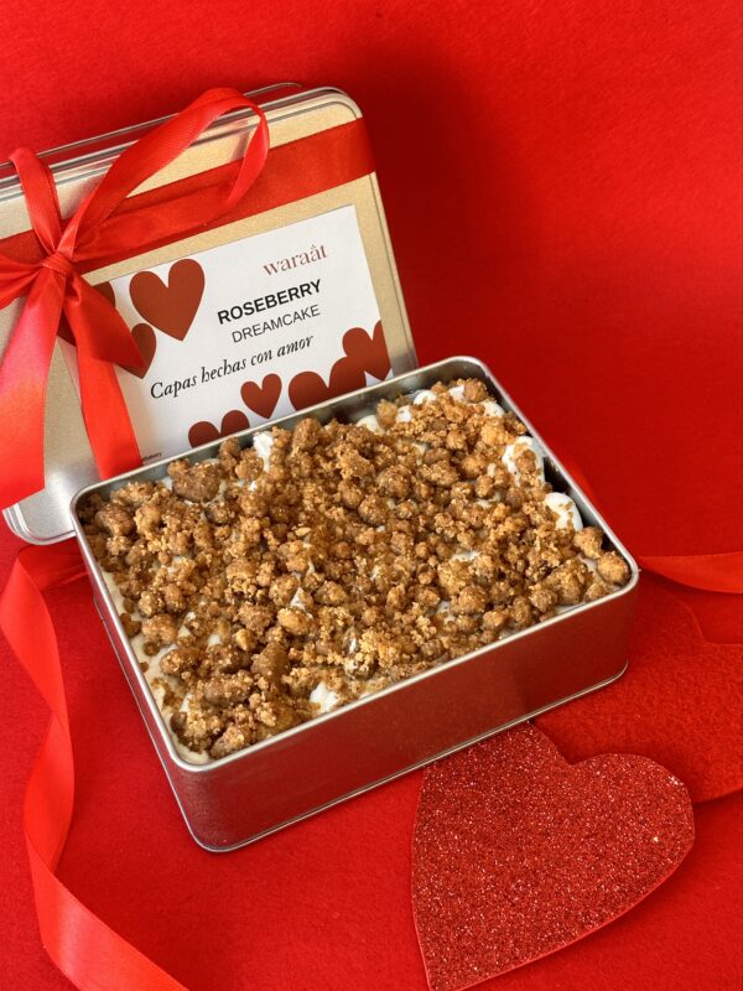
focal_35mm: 48
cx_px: 372
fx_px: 1374
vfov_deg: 39.7
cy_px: 496
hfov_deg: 30.3
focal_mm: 6.86
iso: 100
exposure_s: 1/50
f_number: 1.78
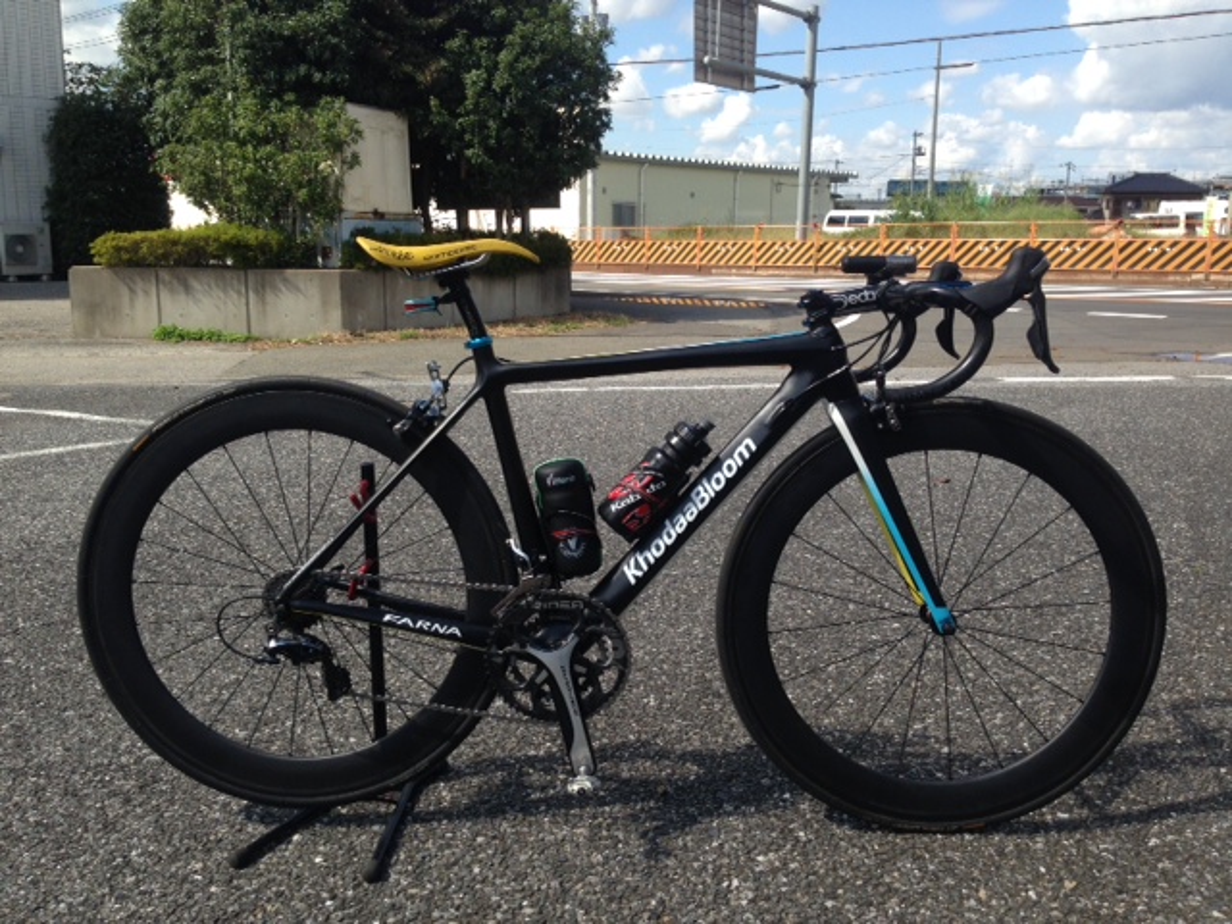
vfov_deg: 42.9
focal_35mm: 33
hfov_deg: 55.4
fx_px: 1174
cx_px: 616
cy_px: 462
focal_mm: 4.12
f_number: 2.4
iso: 50
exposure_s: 1/1085
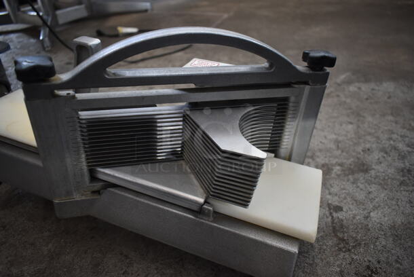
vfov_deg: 48.0
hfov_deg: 67.3
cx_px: 207
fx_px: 311
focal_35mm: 27
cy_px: 138
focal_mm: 18
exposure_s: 1/30
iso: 1000
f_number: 3.5
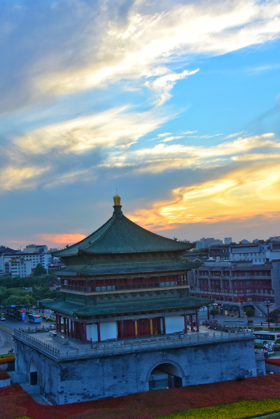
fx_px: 560
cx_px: 140
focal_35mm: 48
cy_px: 210
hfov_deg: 28.1
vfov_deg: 41.1
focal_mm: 32
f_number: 7.1
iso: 250
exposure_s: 1/250
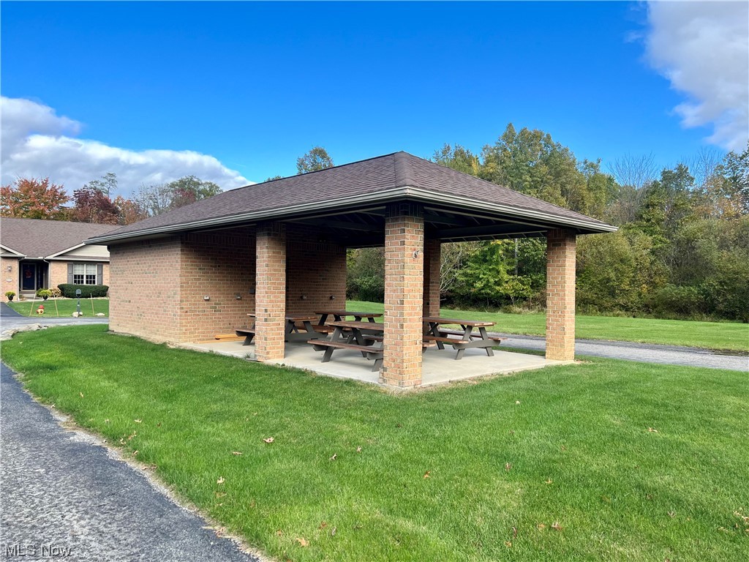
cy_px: 281
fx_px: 563
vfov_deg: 53.1
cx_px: 374
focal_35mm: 26
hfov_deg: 67.3
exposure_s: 1/2083
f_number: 1.5
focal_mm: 5.7
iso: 50
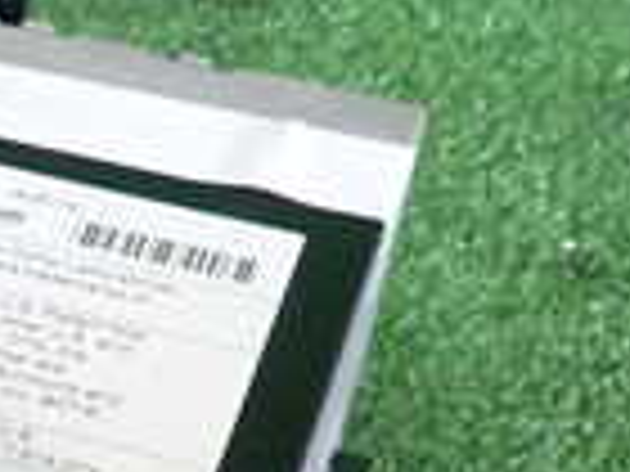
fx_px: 1947
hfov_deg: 17.0
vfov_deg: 13.4
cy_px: 571
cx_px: -252
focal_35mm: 107
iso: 200
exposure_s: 1/50
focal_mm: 4.5
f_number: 2
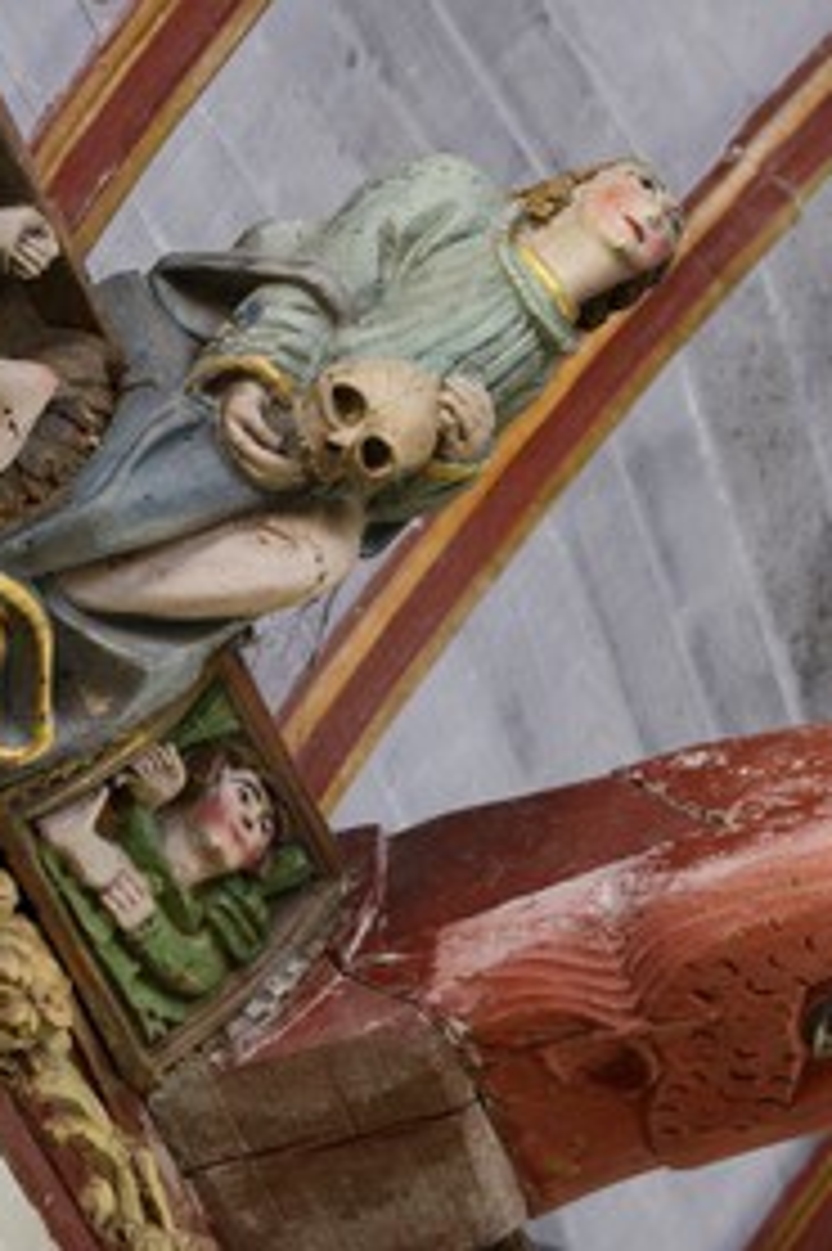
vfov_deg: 7.6
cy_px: 626
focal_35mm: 272
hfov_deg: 5.0
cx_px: 481
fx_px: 9440
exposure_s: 1/15
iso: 1600
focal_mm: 180
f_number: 4
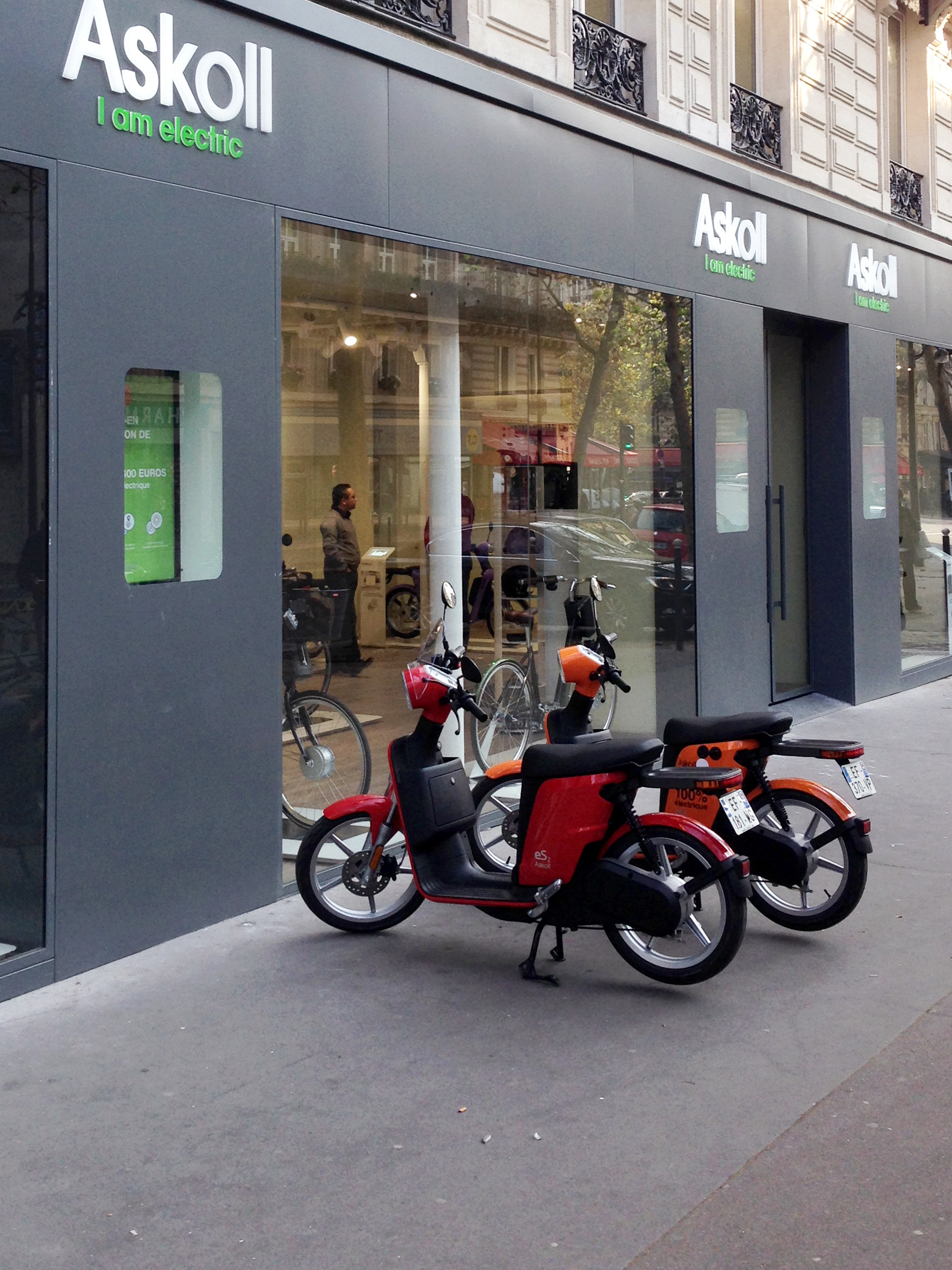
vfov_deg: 39.9
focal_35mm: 47
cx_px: 450
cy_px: 409
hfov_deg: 30.9
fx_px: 1723
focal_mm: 4.12
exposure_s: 1/228
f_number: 2.4
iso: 50
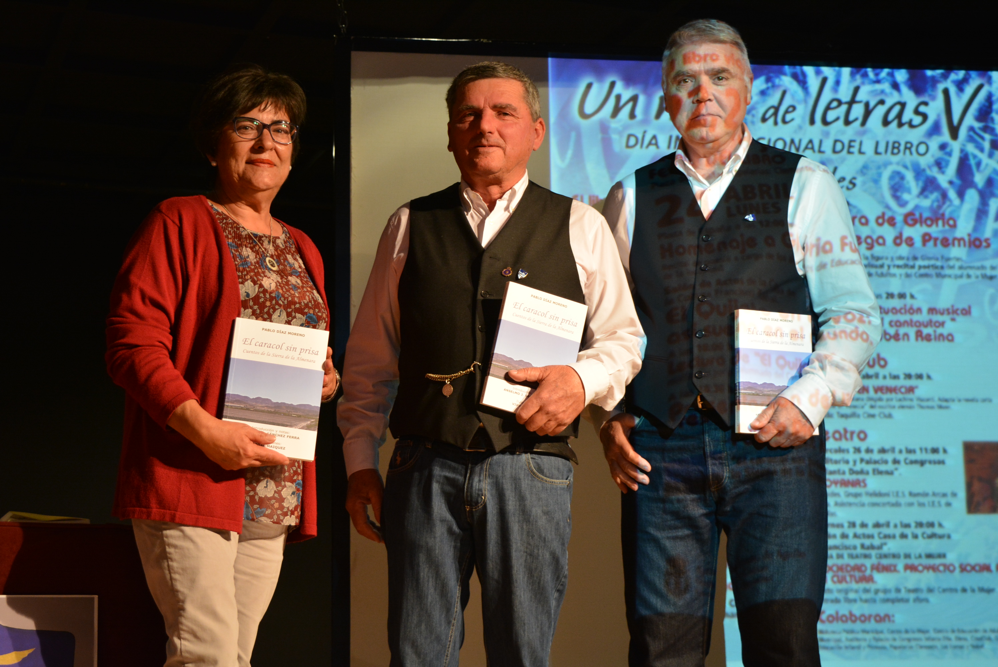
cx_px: 499
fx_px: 1748
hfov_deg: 31.9
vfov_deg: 21.6
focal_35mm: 63
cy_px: 334
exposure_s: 1/40
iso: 800
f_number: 5
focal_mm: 42
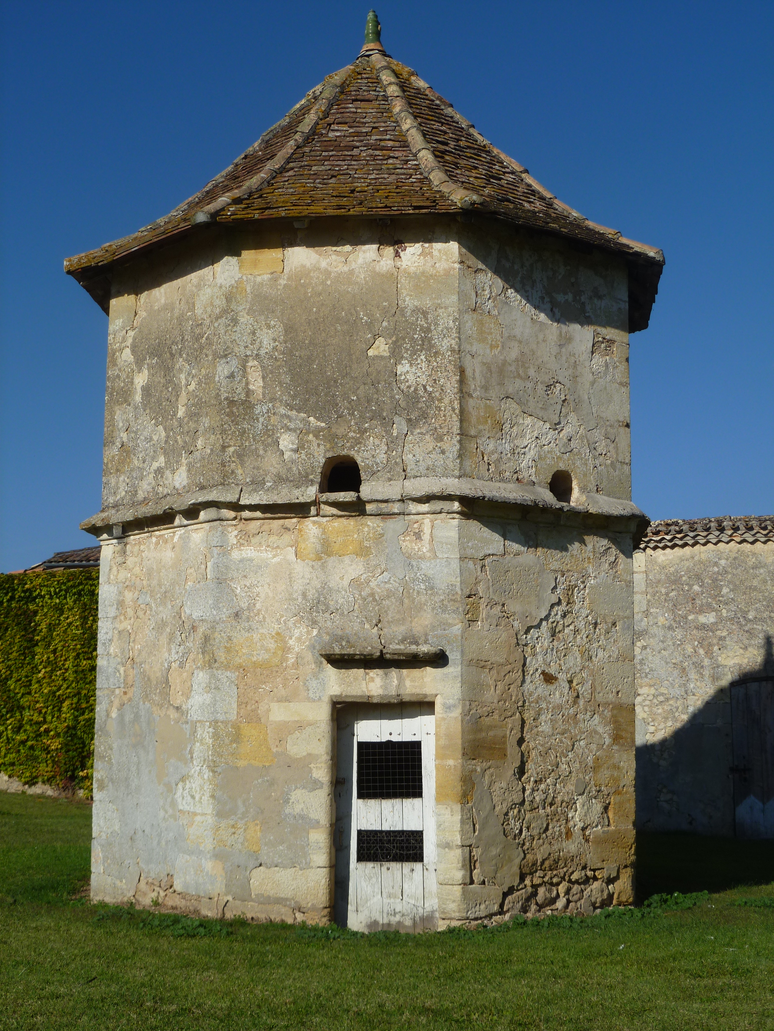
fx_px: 1610
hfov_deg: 27.0
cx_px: 387
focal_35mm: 54
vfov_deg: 35.5
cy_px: 516
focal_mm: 9.6
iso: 80
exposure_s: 1/1000
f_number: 4
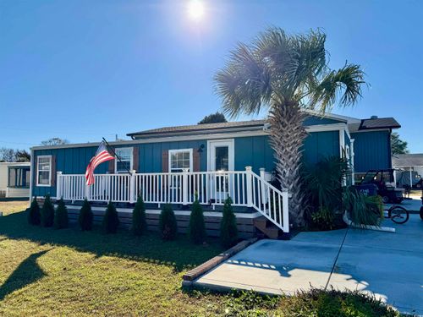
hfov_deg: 71.6
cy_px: 158
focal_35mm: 24
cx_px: 212
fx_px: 293
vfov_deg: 56.8
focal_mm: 6.76
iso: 80
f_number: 1.78
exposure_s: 1/6711
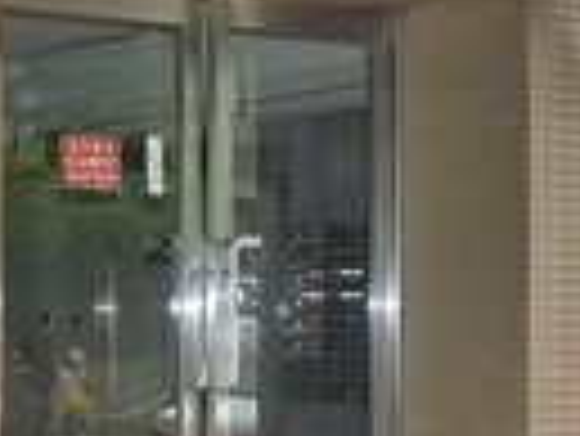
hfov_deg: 14.2
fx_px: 2180
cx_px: -283
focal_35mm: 130
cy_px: 299
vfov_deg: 11.4
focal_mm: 5.1
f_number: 2.8
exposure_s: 1/250
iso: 400
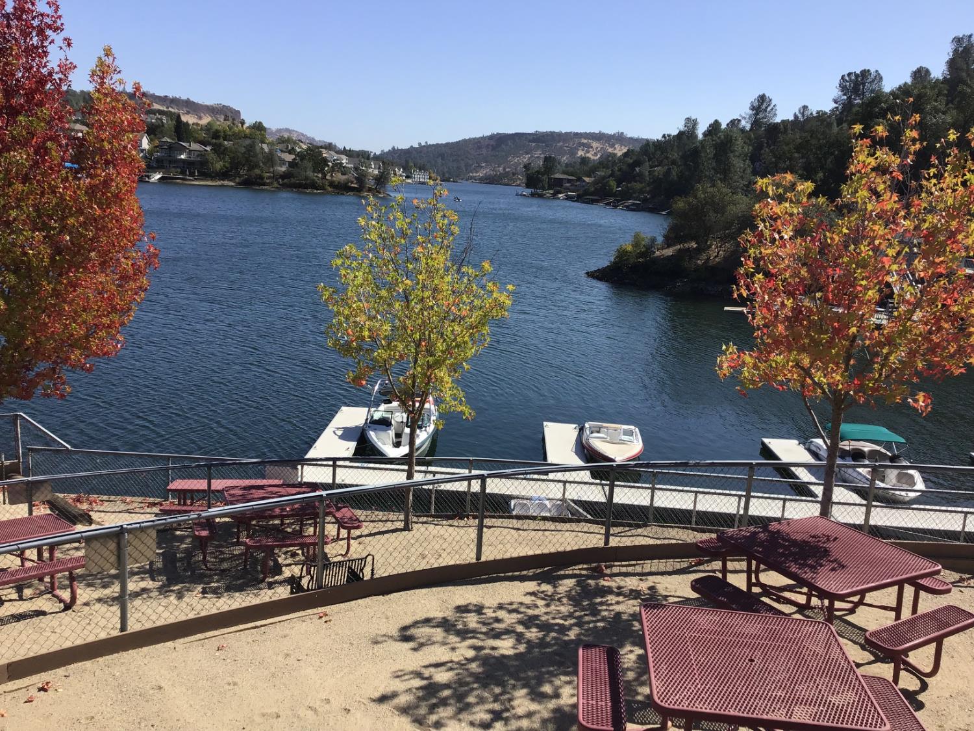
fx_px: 872
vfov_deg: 45.4
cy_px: 366
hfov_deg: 58.4
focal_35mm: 31
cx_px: 487
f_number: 2.4
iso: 25
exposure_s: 1/1431
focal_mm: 3.3
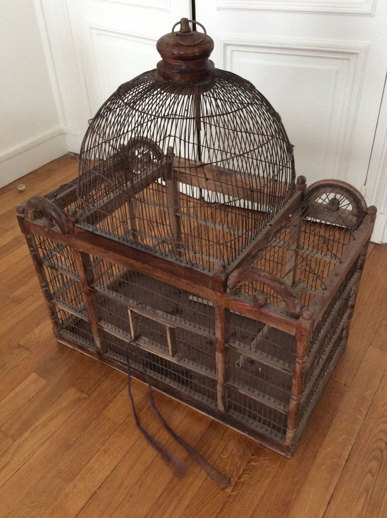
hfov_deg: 44.1
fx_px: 478
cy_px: 259
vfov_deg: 56.9
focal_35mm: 32
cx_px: 194
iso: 250
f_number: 2.4
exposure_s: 1/25
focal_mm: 3.3
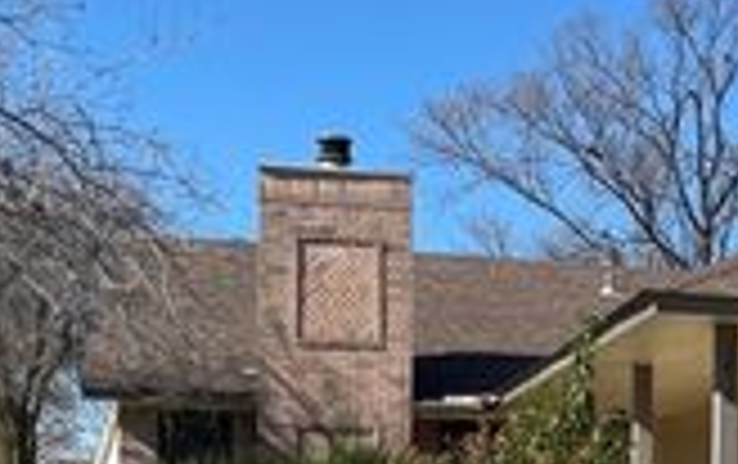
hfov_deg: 23.5
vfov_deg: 15.1
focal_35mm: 84
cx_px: 742
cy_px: 556
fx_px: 1692
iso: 32
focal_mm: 4.2
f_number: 1.6
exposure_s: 1/2882
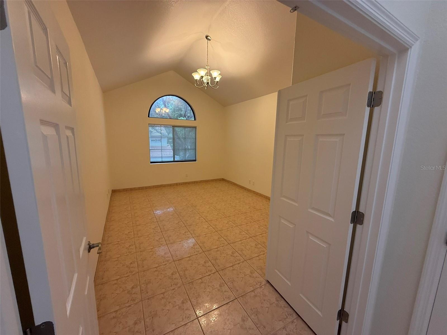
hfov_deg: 102.1
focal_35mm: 14
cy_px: 168
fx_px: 181
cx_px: 224
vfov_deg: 85.7
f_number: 2.2
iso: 250
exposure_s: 1/120
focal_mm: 2.22
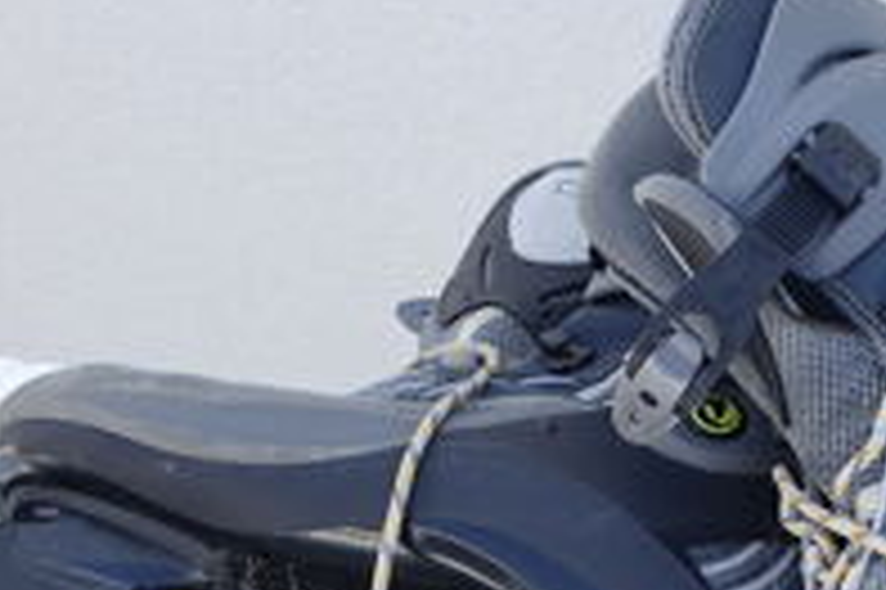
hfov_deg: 19.2
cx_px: 778
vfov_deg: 12.8
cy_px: 626
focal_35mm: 105
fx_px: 2582
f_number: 4
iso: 125
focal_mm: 15.78
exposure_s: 1/200
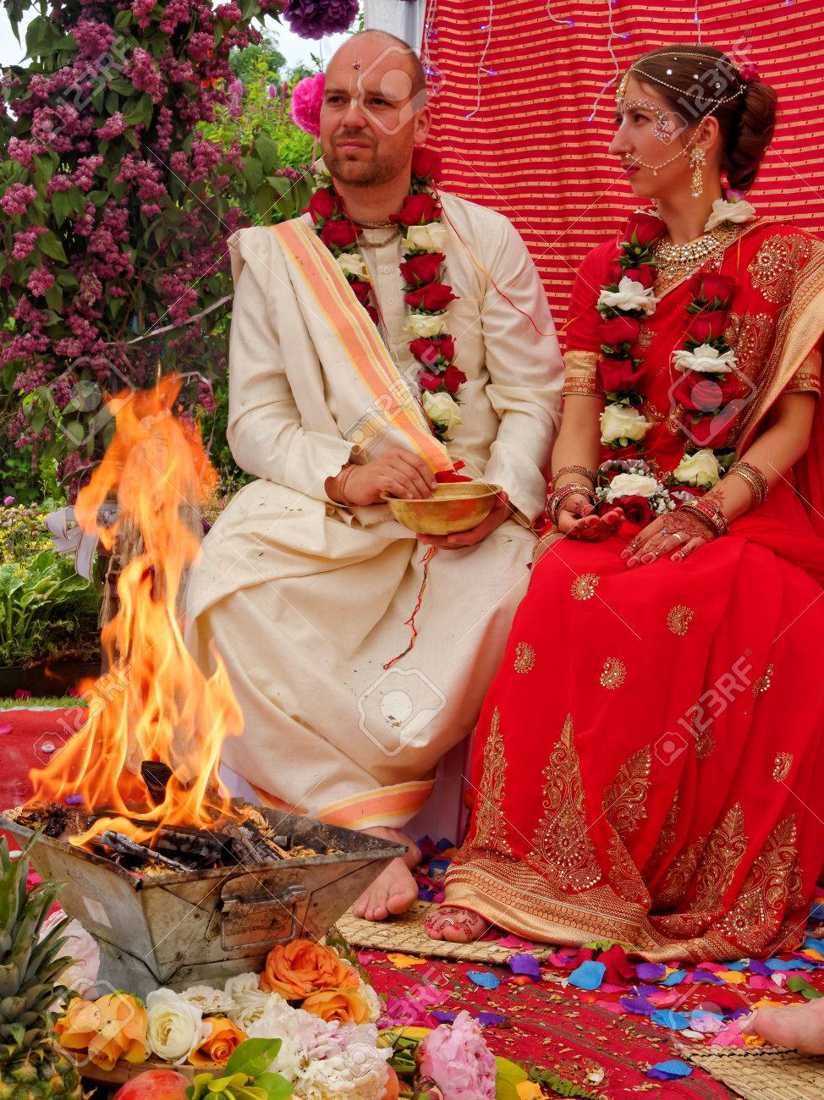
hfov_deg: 31.5
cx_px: 412
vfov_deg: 41.3
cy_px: 550
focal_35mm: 46
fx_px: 1461
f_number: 4.5
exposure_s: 1/200
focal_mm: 9.9
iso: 100
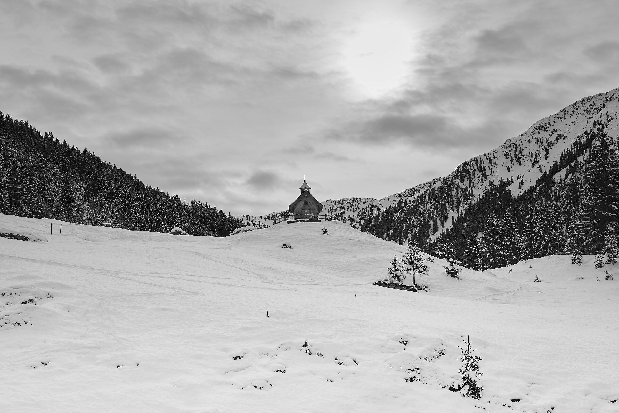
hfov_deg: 39.6
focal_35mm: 50
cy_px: 206
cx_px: 310
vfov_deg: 27.0
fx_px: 860
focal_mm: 50
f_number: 6.3
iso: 100
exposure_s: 1/800
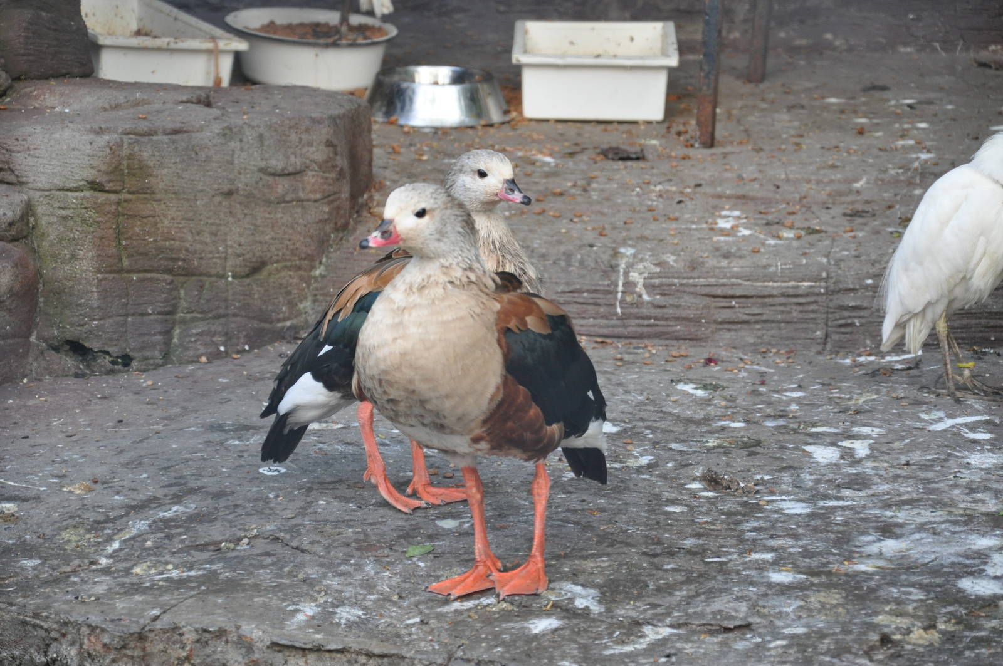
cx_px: 502
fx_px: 3840
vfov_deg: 9.9
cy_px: 333
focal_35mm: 138
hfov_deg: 14.9
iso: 800
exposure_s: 1/40
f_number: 5.6
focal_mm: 92
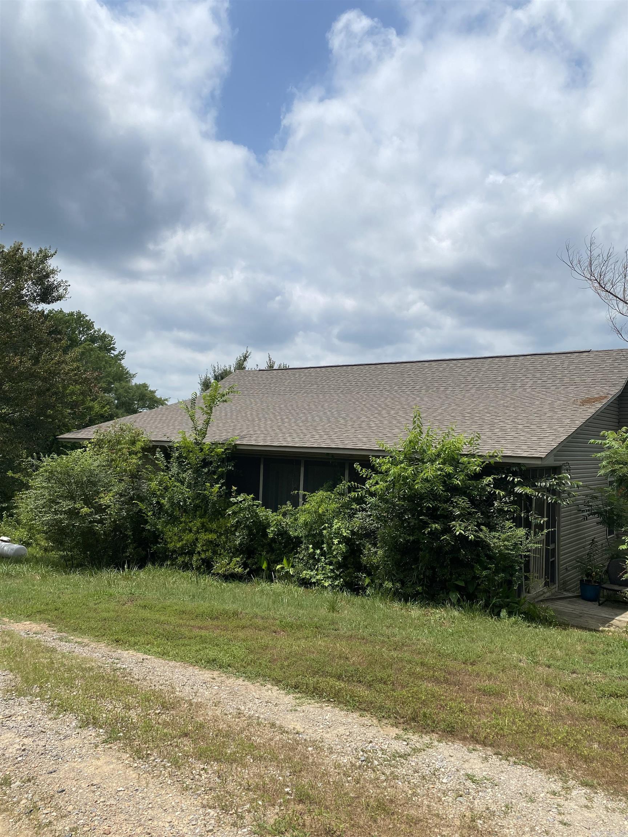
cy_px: 418
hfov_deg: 53.1
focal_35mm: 26
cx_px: 314
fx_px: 629
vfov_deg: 67.3
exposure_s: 1/5495
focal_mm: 4.25
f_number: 1.8
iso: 32
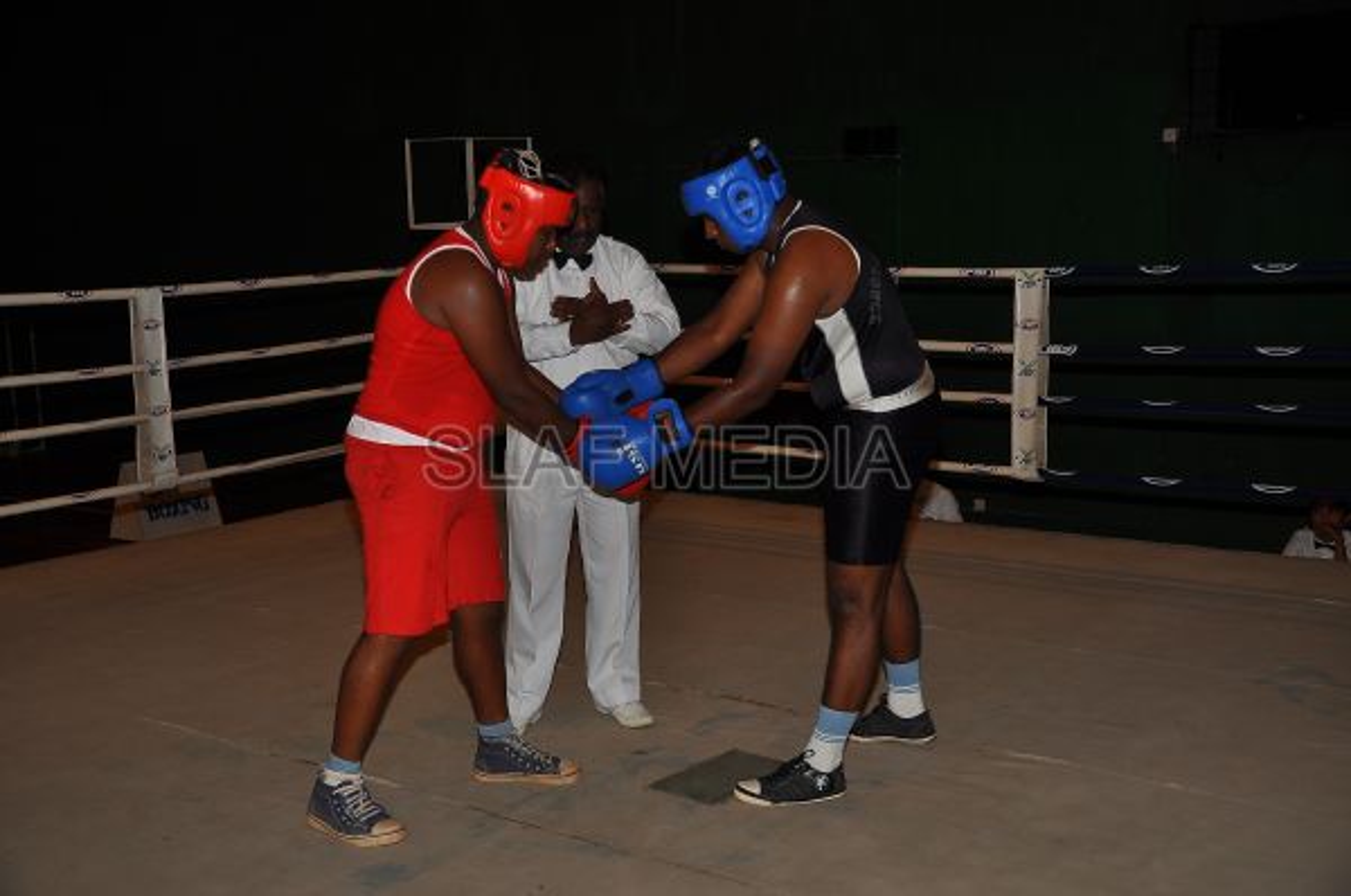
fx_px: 1574
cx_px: 676
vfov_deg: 31.8
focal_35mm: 42
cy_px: 448
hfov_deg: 46.5
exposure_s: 1/90
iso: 200
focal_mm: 28
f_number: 5.6
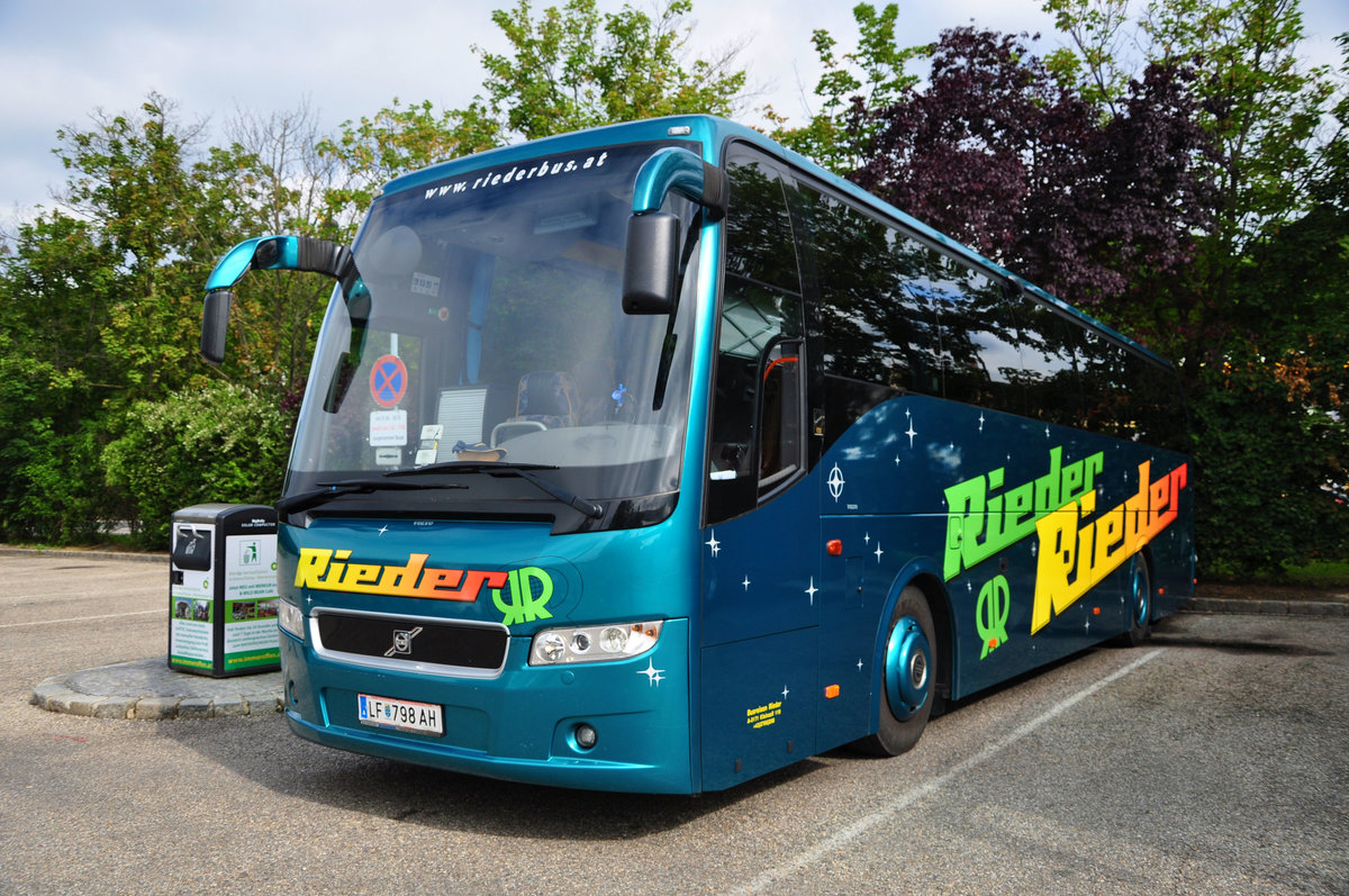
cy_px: 448
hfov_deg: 59.6
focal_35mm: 32
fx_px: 1179
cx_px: 674
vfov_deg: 41.6
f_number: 3.8
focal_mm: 21
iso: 200
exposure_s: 1/1000
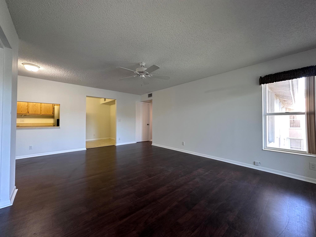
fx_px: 128
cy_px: 118
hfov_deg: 102.1
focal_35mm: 14
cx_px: 158
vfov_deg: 85.7
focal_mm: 2.22
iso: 160
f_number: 2.2
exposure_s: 1/60
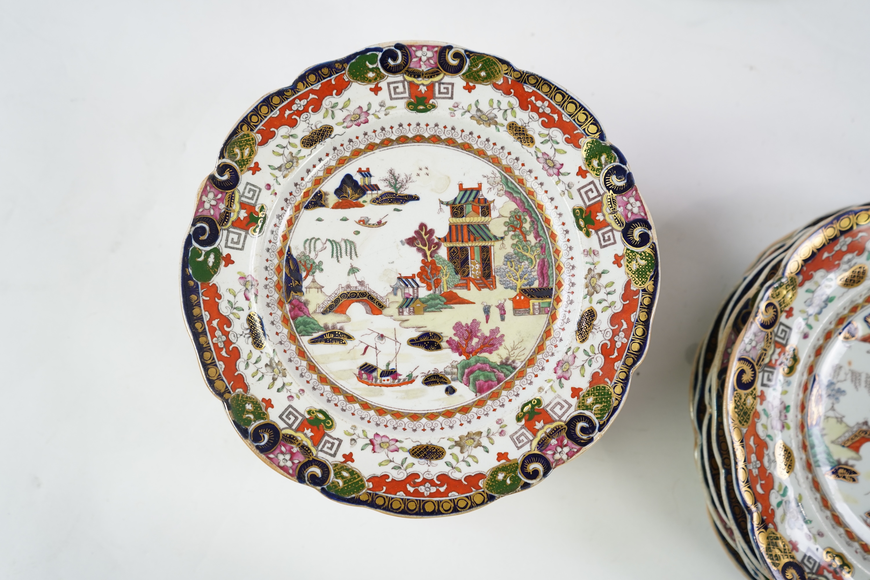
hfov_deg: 61.9
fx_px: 725
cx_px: 435
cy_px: 290
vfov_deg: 43.6
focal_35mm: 30
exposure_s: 1/100
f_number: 4.5
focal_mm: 30
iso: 500
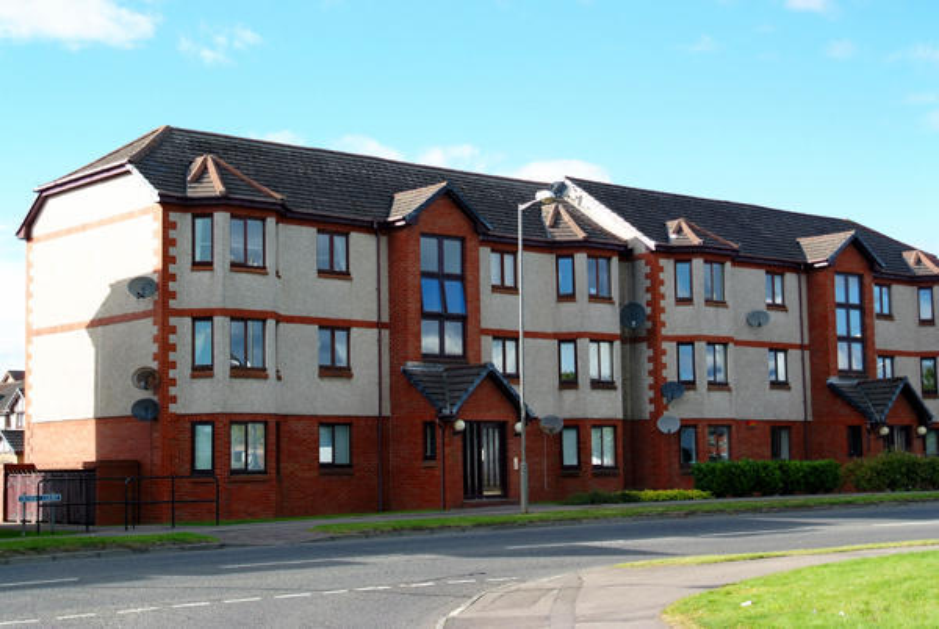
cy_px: 314
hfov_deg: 33.4
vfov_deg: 22.7
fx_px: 1567
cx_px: 470
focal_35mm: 60
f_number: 5.6
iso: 100
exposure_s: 1/142
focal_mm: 40
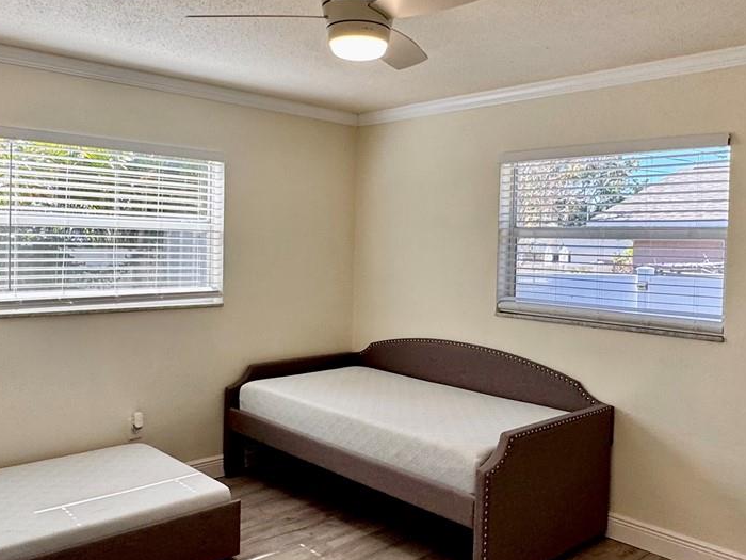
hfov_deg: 56.8
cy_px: 254
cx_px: 394
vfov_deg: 44.1
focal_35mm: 32
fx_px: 690
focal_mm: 2.22
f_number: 2.2
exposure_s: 1/120
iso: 80
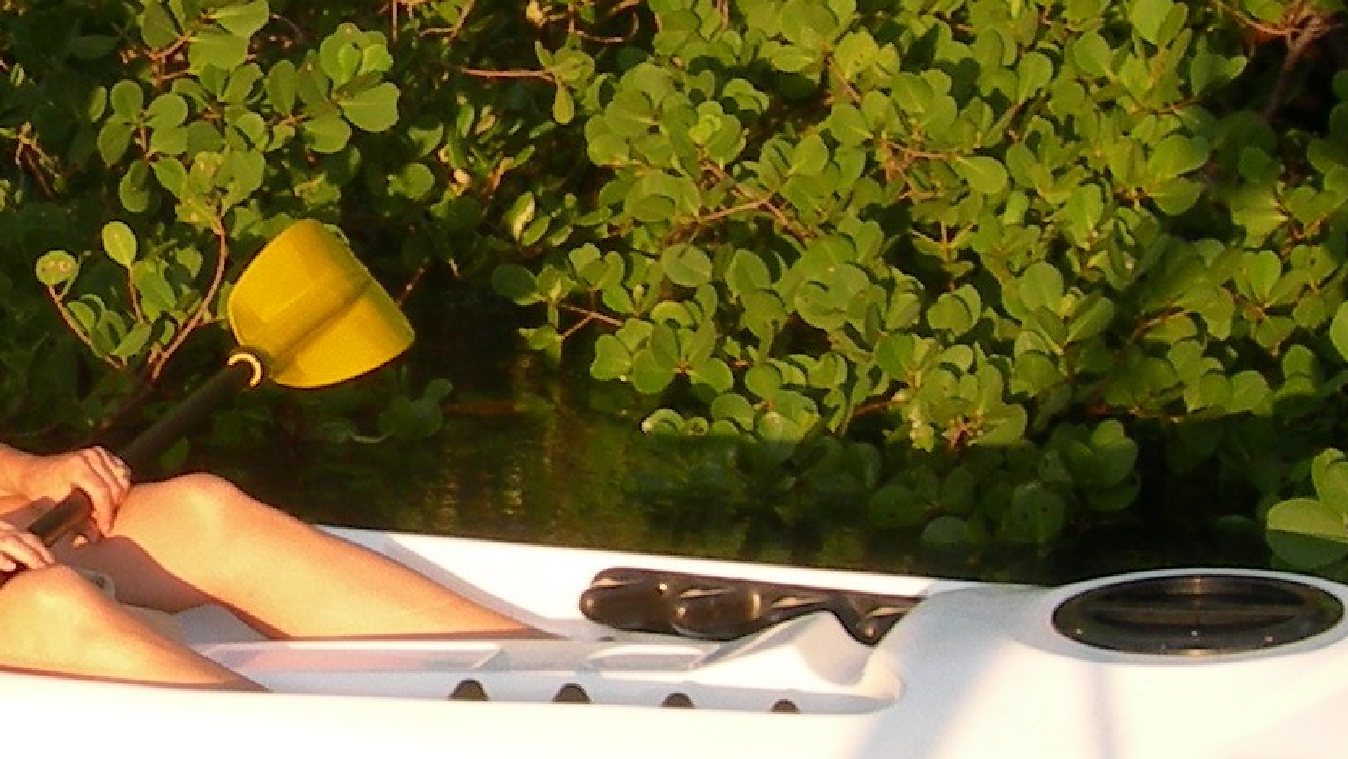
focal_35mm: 153
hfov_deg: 13.9
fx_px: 5470
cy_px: 19
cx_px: 28
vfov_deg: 7.9
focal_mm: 7.8
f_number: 4.8
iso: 50
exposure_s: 1/124
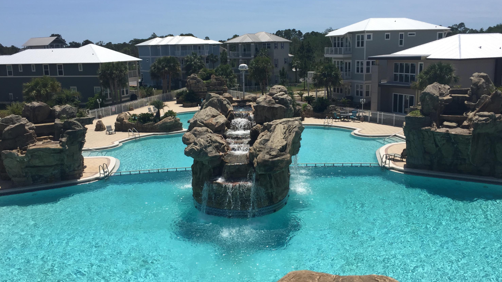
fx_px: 426
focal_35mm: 32
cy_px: 127
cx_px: 252
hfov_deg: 61.0
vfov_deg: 36.6
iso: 32
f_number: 2.2
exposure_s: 1/3049
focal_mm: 4.15
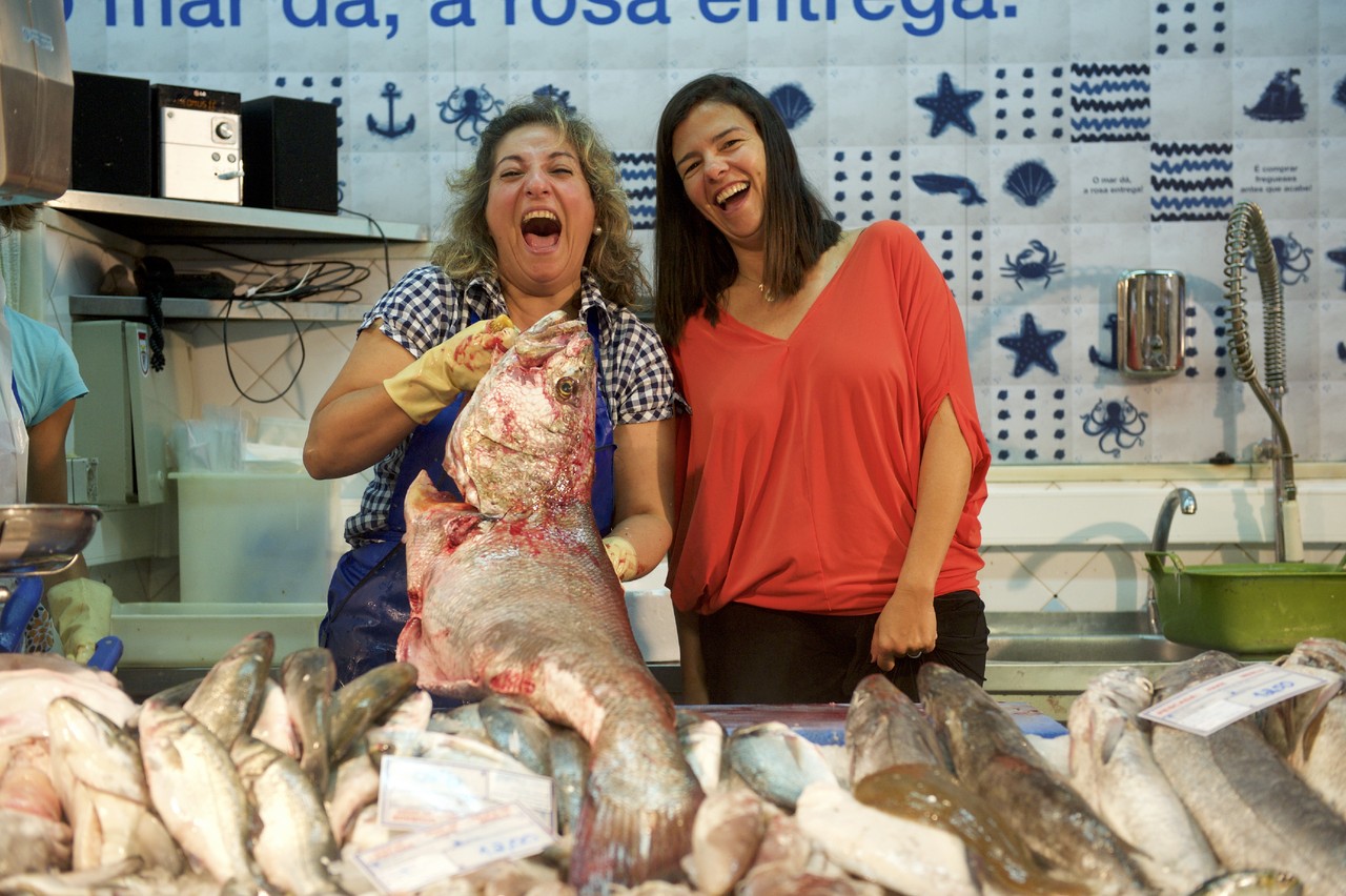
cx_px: 673
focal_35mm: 55
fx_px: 2055
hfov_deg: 36.3
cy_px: 448
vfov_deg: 24.6
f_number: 3.5
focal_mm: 55
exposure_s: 1/125
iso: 640
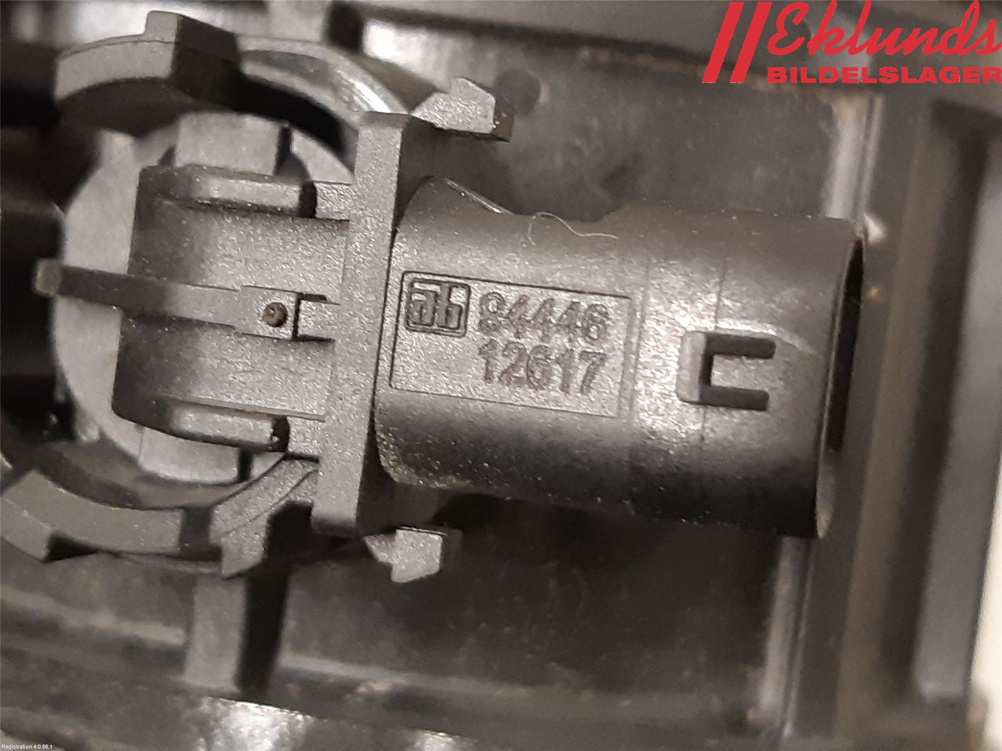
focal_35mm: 26
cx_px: 501
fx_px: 753
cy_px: 376
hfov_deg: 67.3
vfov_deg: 53.1
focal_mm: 3.93
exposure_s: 1/25
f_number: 1.7
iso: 320
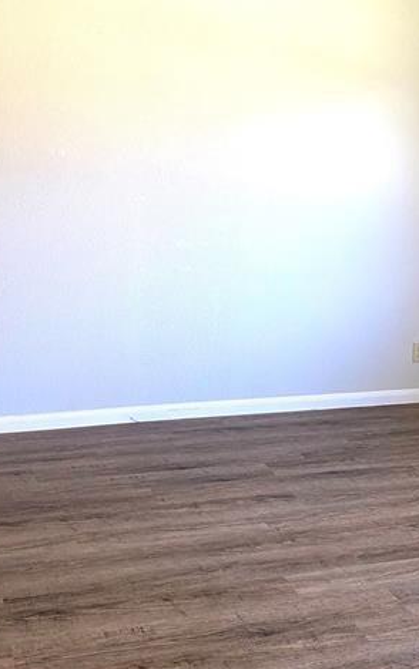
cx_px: 162
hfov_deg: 28.5
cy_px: 205
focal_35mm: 45
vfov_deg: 43.5
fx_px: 822
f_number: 1.8
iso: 125
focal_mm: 4.25
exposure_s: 1/60
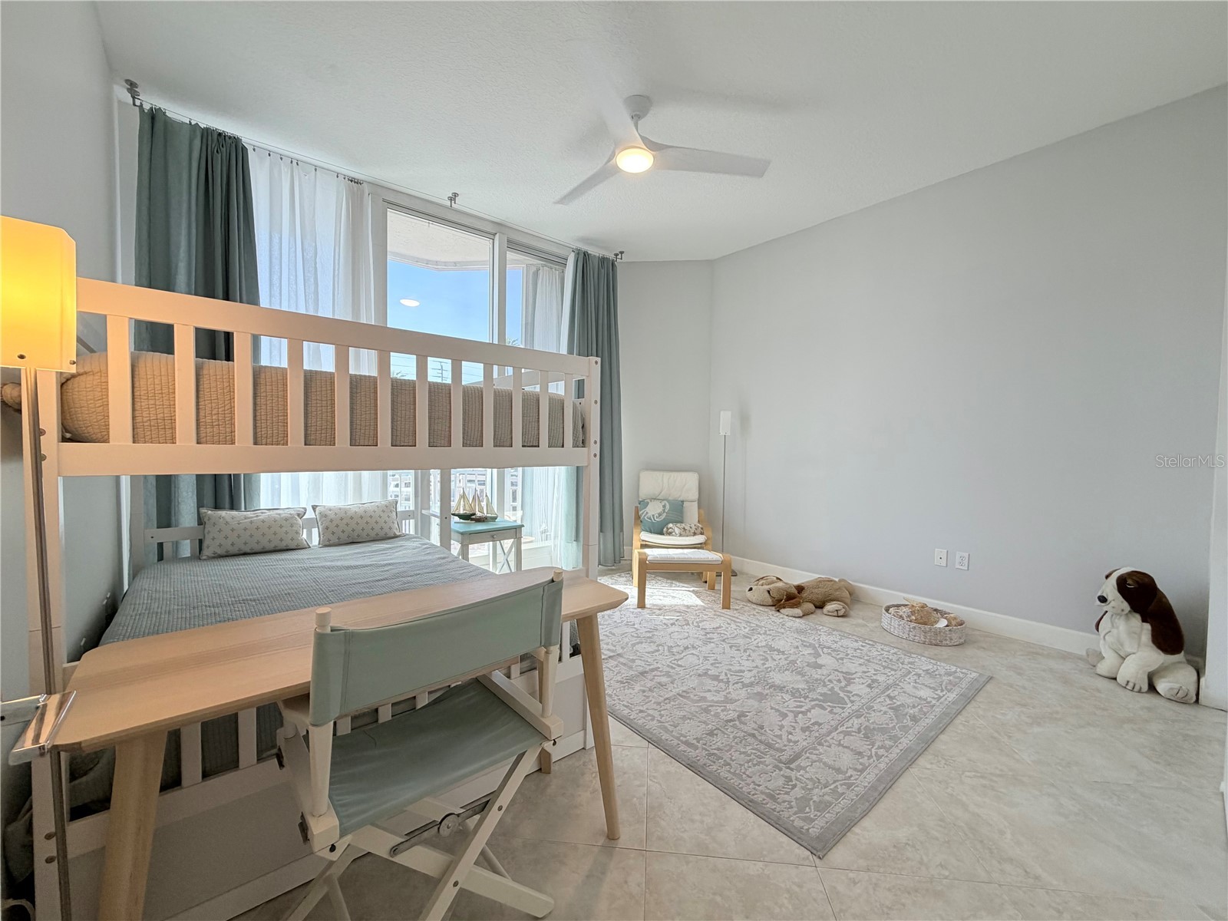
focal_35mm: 14
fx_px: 497
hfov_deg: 102.1
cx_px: 614
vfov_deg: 85.7
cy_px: 460
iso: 125
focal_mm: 2.22
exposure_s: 1/120
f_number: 2.2
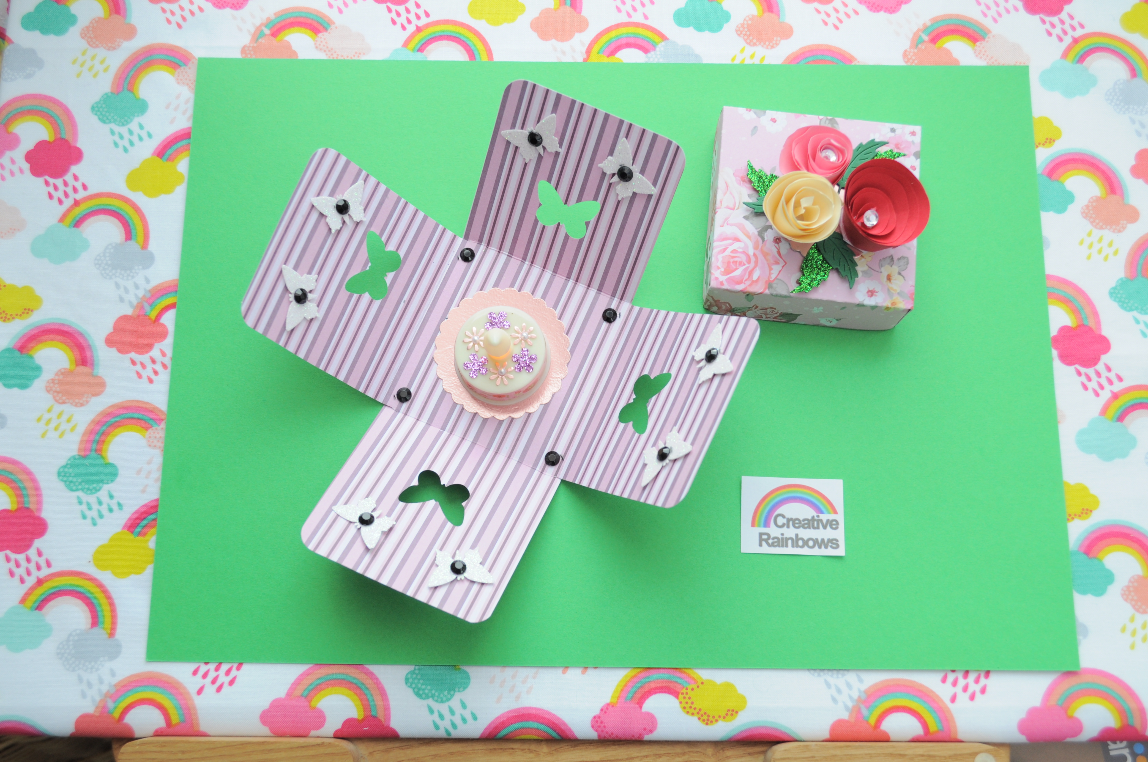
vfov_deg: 35.9
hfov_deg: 51.9
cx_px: 567
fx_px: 1178
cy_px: 378
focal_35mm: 37
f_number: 5.6
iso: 280
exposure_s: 1/125
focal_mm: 24
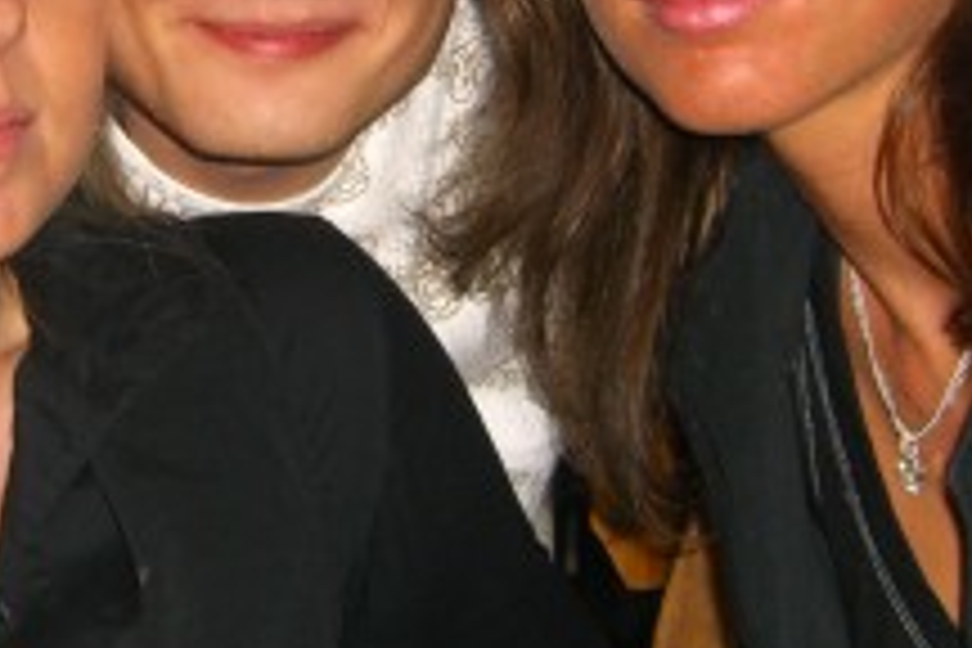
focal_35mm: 110
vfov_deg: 12.4
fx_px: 2970
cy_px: 140
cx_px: 320
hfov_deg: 18.5
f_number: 2.8
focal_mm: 7.9
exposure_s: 1/60
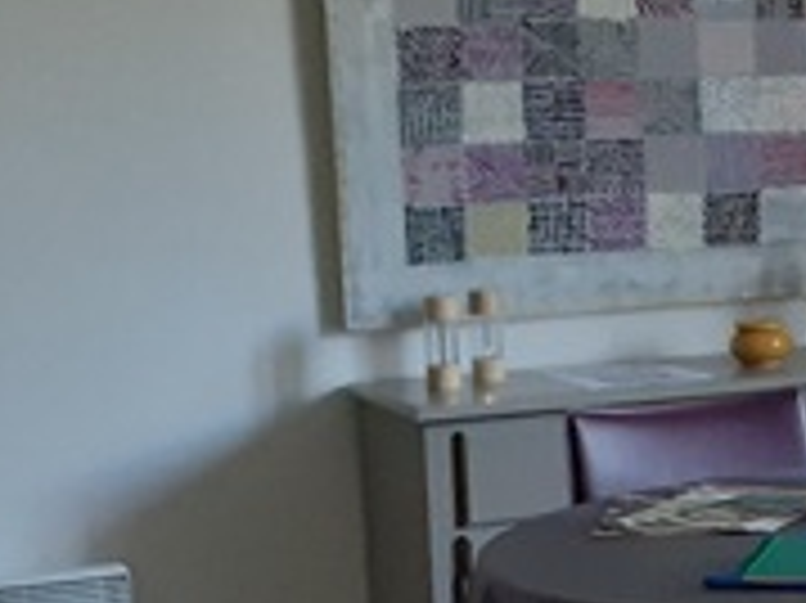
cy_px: 351
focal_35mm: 121
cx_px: 1571
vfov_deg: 12.2
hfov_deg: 14.0
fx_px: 2815
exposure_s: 1/50
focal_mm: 3.6
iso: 200
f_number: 1.9
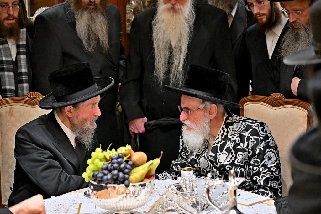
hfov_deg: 22.6
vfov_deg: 15.2
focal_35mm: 90
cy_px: 107
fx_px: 803
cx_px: 160
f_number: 4
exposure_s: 1/160
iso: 2000
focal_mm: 90
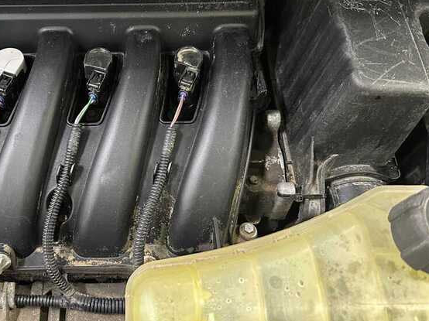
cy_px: 130
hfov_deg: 46.5
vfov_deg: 36.7
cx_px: 118
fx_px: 483
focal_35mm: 39
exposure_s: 1/33
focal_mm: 6.86
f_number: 1.78
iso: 800
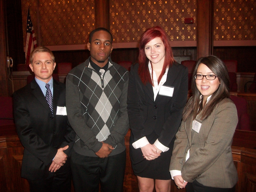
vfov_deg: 44.2
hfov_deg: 56.8
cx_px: 128
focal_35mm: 32
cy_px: 96
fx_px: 237
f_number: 2.9
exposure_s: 1/30
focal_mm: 5.7
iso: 240
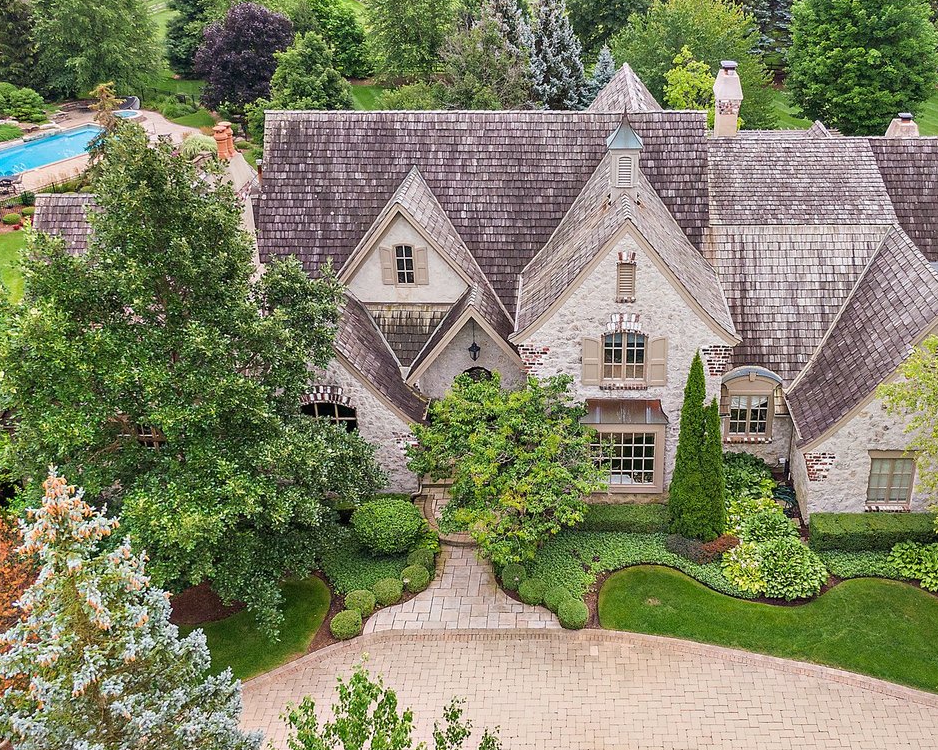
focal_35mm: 36
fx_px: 999
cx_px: 568
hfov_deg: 49.9
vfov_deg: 41.1
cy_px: 337
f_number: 2.8
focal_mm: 4.39
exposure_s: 1/500
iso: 100
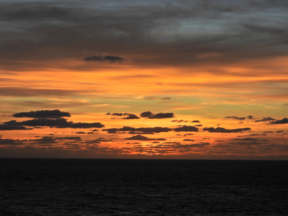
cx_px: 144
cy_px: 108
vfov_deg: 17.4
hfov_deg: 23.0
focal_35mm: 85
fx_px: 707
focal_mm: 15.2
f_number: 4
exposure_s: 1/800
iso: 100
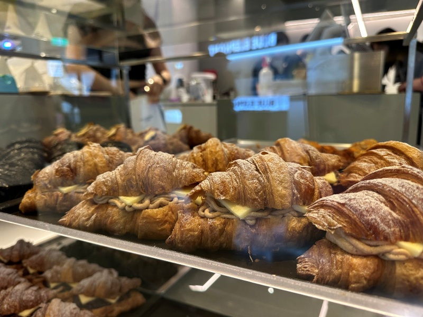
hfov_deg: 71.6
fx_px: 293
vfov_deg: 56.8
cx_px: 212
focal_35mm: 24
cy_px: 158
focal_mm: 6.86
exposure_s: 1/60
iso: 160
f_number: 1.78
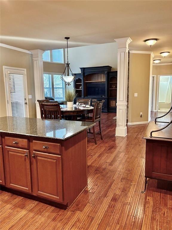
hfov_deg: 53.1
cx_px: 86
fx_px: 172
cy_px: 115
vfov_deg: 67.3
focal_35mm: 26
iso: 400
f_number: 1.6
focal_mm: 5.96
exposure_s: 1/40
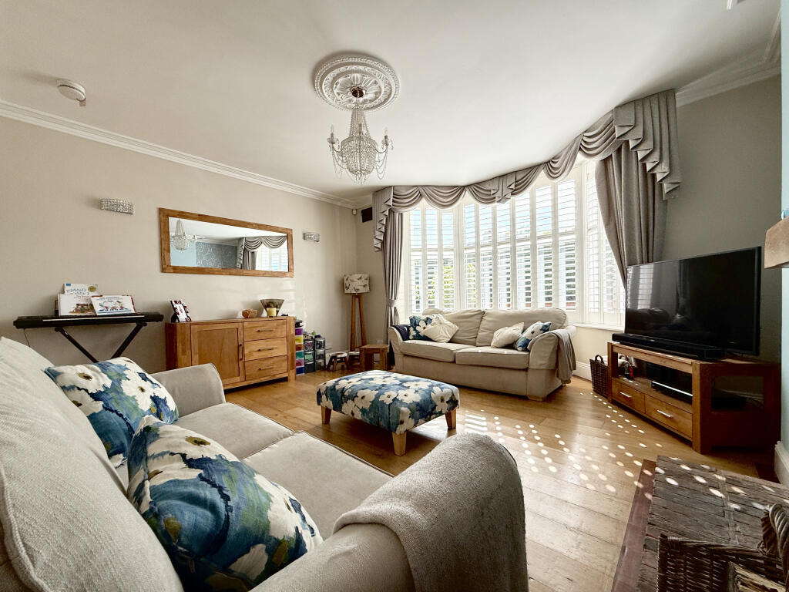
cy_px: 296
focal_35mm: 14
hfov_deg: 102.1
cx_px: 394
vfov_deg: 85.7
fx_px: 319
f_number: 2.2
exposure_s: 1/527
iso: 64
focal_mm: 2.22
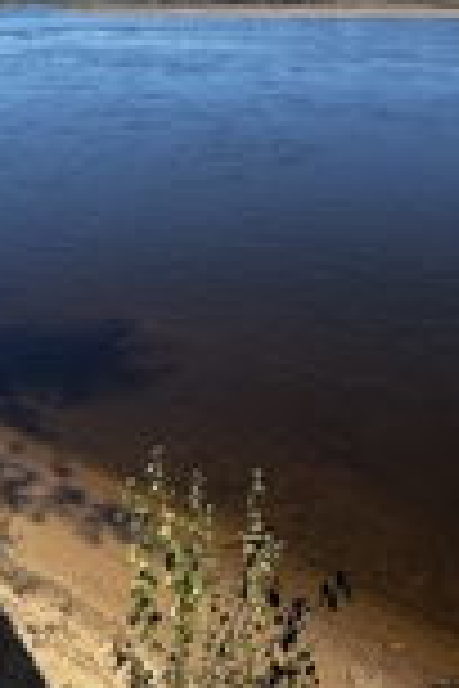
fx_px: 727
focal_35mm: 38
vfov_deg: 44.3
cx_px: 279
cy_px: 22
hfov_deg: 34.9
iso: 50
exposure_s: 1/1789
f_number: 2.2
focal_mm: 2.22
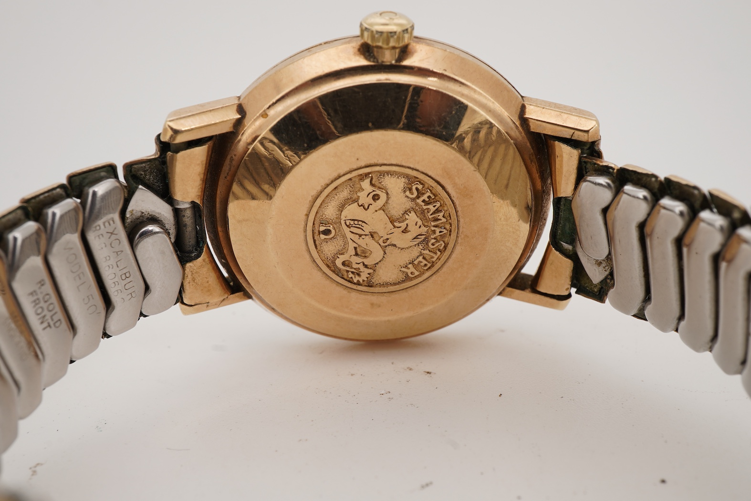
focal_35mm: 45
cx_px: 376
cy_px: 250
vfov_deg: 29.9
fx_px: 939
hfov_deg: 43.6
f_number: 22
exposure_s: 1/160
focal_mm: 30
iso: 160
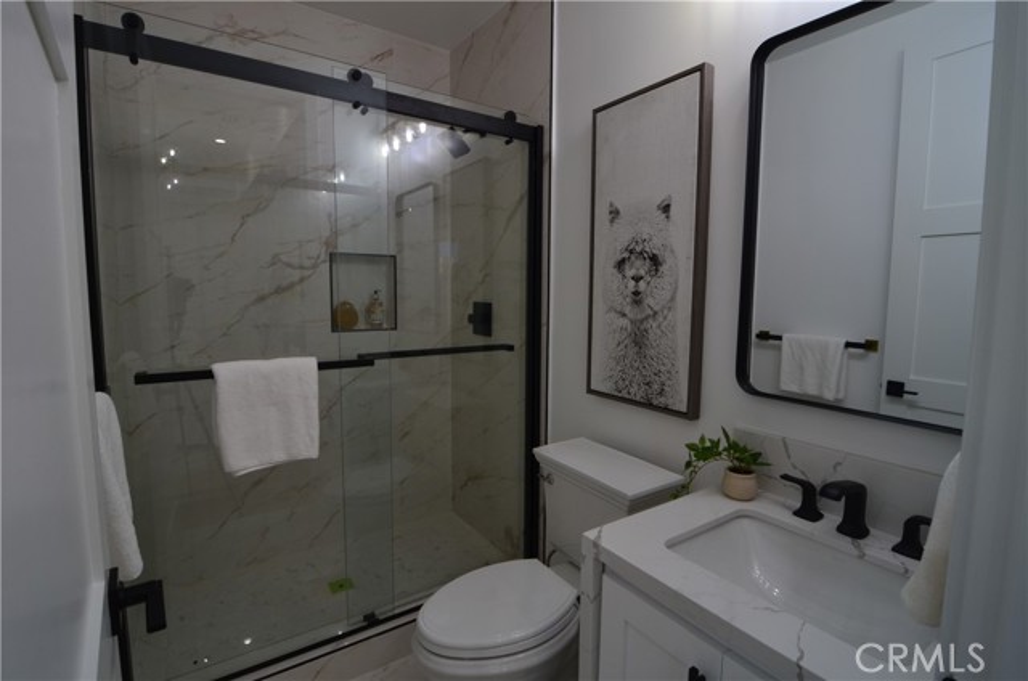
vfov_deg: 71.8
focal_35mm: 16
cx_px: 514
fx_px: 470
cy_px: 340
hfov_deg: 95.1
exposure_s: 1/20
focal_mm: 11
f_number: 11
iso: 320
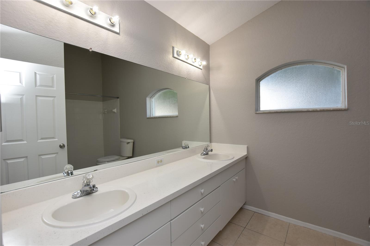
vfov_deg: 77.3
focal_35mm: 15
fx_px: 154
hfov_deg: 100.4
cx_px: 185
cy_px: 123
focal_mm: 10
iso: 200
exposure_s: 1/100
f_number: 5
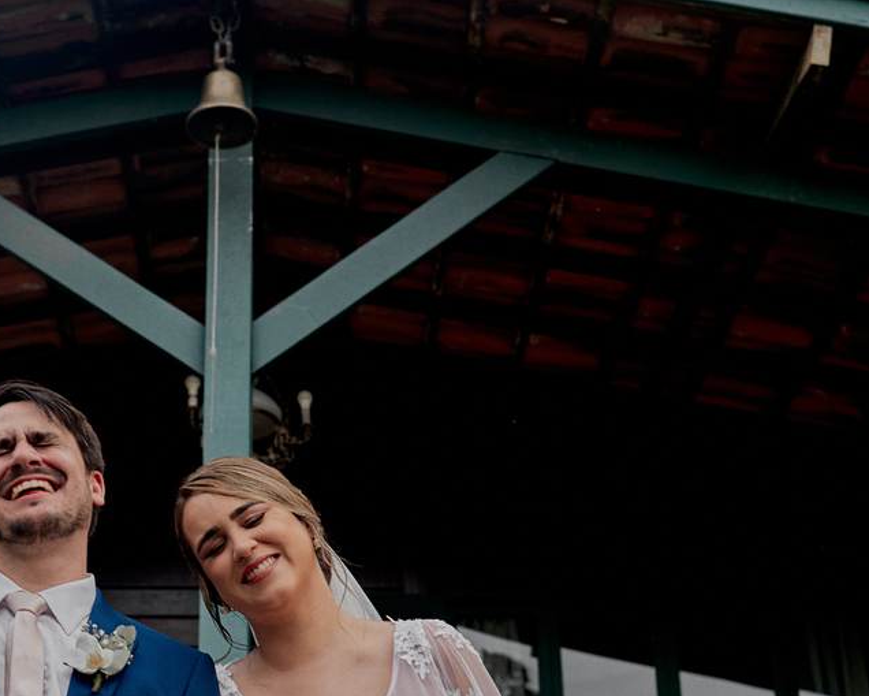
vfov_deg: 24.5
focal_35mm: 62
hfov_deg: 30.1
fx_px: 1595
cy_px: 437
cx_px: 234
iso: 160
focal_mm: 35
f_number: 4
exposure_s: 1/200
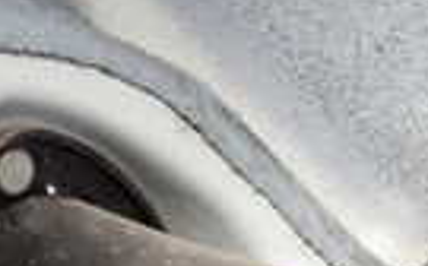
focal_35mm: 132
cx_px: 742
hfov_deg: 14.2
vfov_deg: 9.1
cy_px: 592
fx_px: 1538
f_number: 2.2
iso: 250
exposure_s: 1/100
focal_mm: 5.05
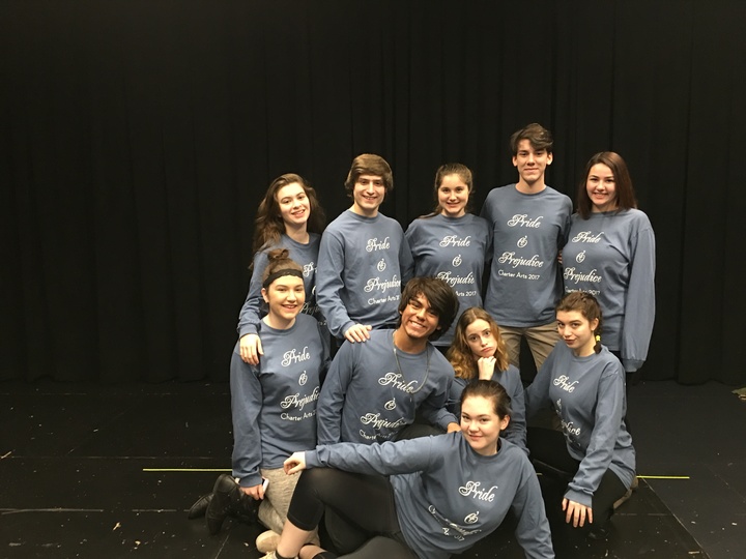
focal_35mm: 29
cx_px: 373
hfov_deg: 61.7
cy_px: 280
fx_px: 625
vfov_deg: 48.2
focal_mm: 4.15
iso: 100
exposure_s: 1/10
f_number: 2.2
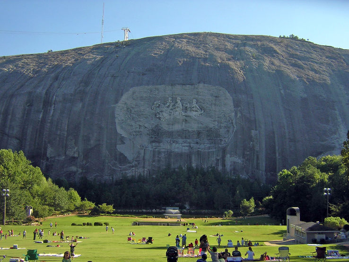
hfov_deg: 51.3
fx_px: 363
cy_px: 131
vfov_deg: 39.7
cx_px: 174
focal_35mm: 36
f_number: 5.2
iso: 100
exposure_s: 1/197
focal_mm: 4.7
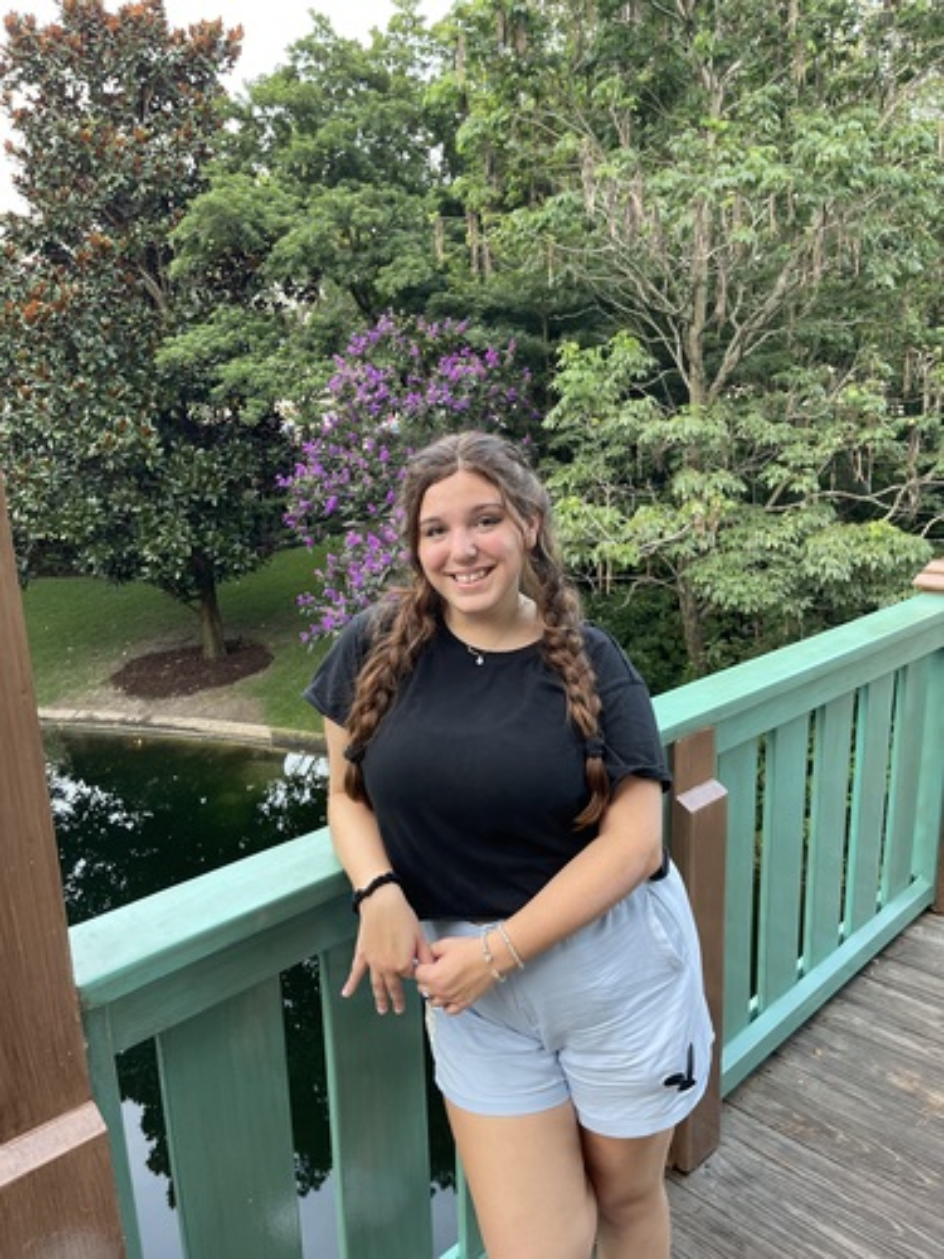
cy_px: 630
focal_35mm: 26
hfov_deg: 53.1
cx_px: 472
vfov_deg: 67.3
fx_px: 945
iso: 100
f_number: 1.6
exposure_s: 1/121
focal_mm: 5.1
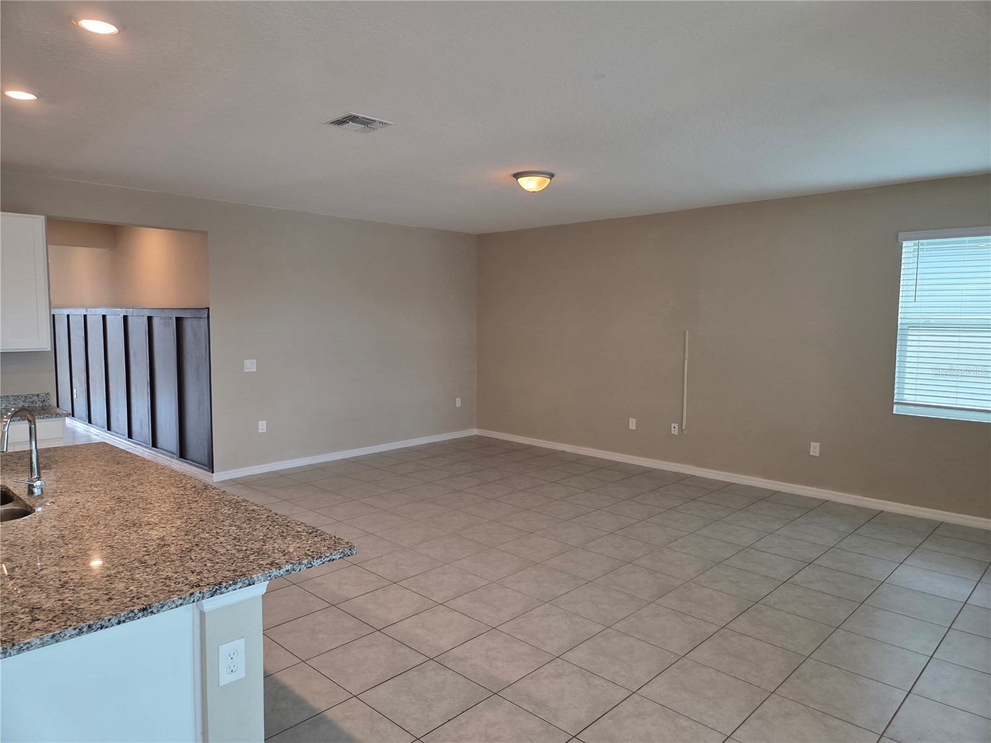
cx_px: 496
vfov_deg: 58.9
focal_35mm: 23
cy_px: 372
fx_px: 658
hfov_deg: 73.9
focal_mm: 5.4
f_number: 1.8
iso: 125
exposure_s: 1/120
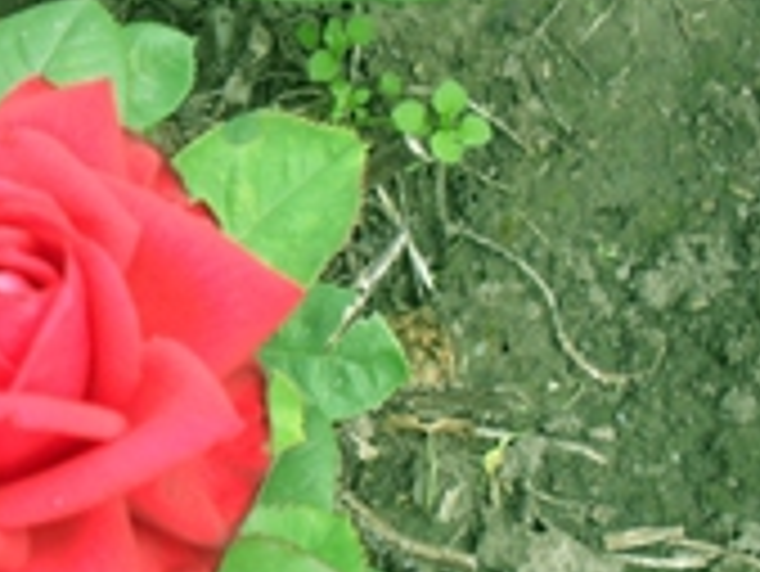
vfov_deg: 15.8
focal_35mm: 93
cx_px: -31
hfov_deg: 20.3
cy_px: 428
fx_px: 2043
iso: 100
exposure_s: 1/180
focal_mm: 6.3
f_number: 3.2
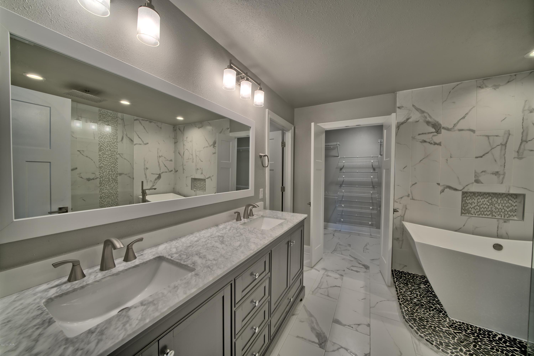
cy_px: 178
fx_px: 178
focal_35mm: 12
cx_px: 267
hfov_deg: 112.6
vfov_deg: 90.0
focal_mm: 12
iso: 200
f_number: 16
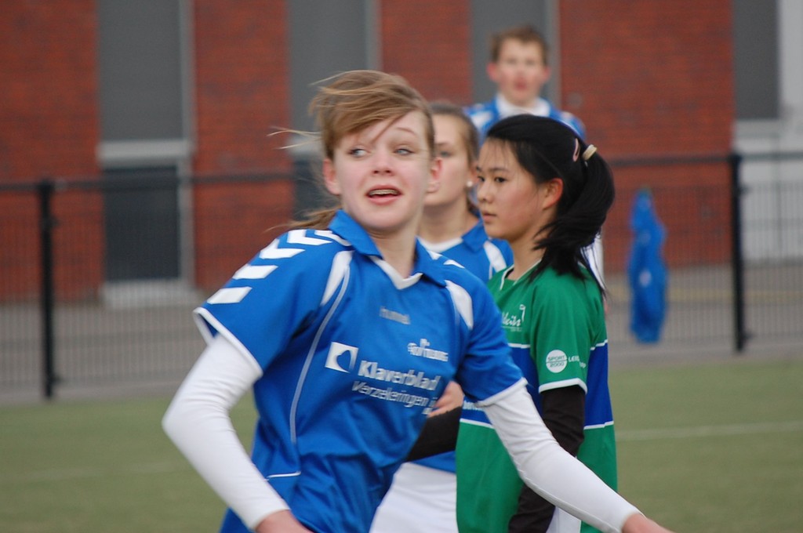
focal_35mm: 300
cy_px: 266
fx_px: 6683
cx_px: 402
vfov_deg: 4.6
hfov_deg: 6.9
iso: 400
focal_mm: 200
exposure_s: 1/500
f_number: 5.6
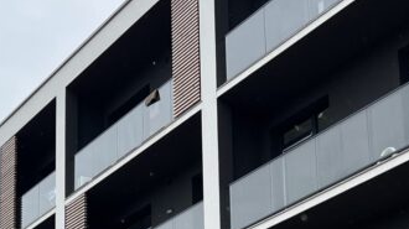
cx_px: 150
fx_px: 954
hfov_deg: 24.1
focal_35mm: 88
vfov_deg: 13.0
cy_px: 334
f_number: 1.5
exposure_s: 1/3356
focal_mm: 5.7
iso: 50
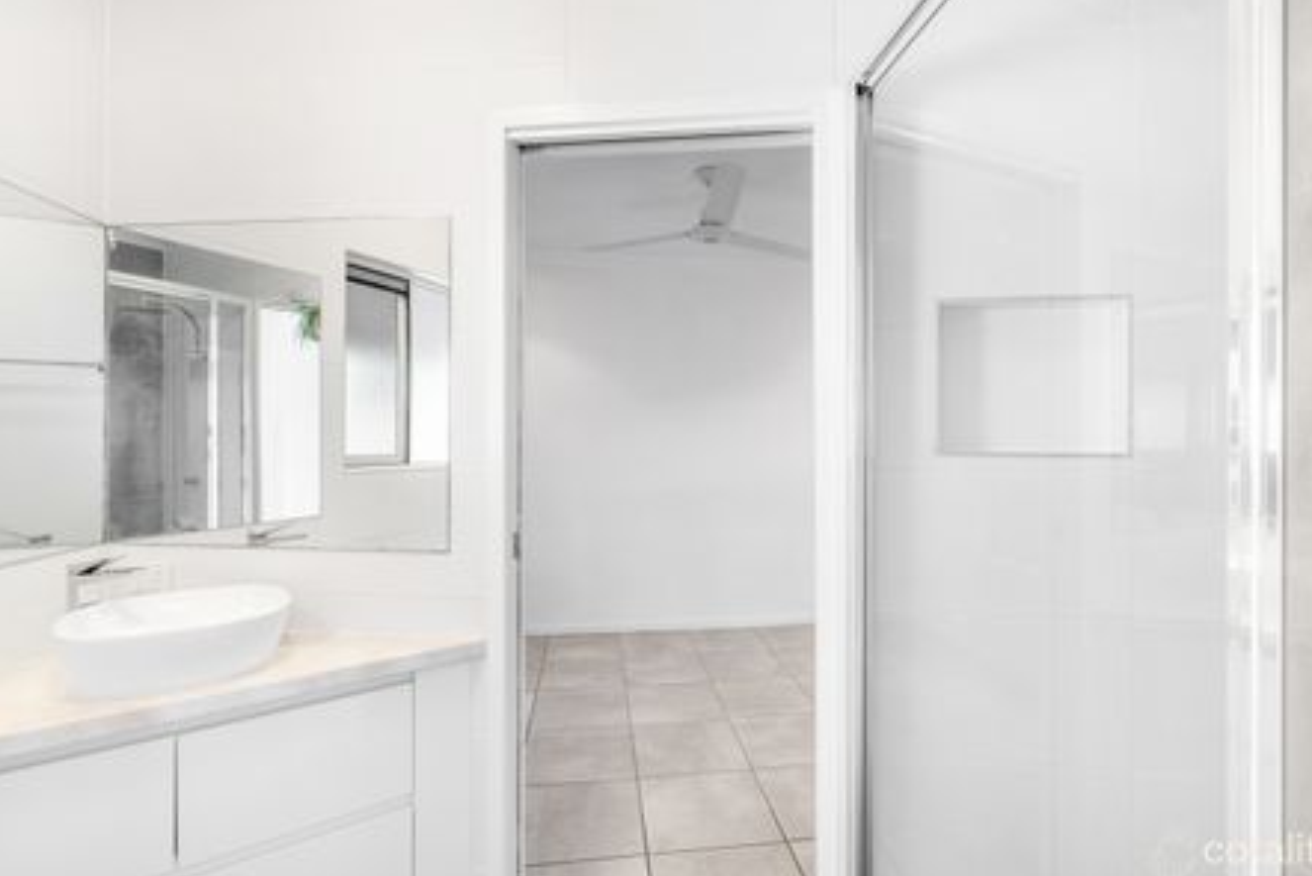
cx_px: 692
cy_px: 447
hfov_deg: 93.2
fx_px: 620
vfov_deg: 70.5
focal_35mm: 17
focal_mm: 16
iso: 1250
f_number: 8
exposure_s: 1/10
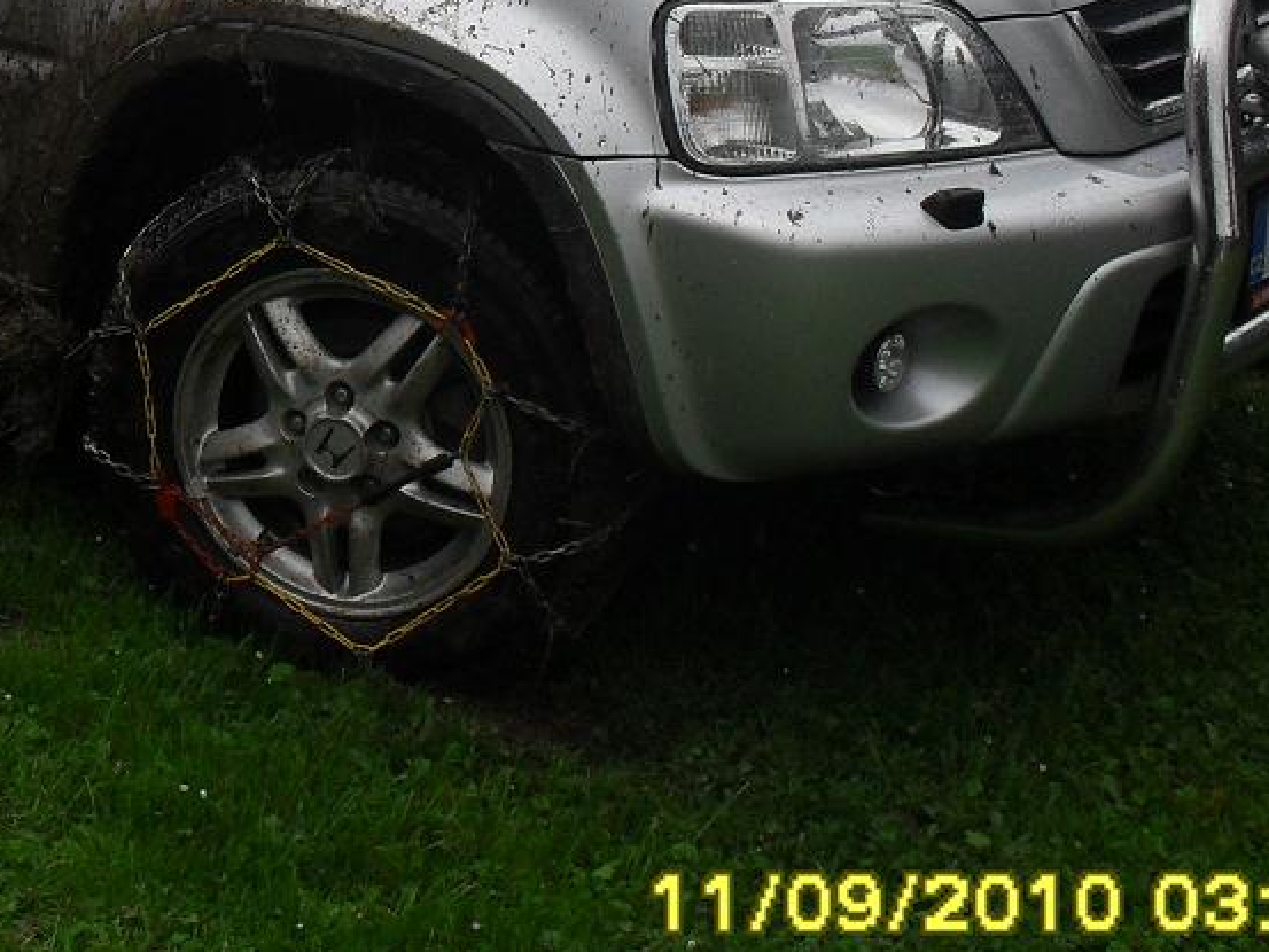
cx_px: 168
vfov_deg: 17.6
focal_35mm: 82
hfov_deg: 23.3
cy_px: 2
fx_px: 3007
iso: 100
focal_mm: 6.3
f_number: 3.2
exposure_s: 1/350
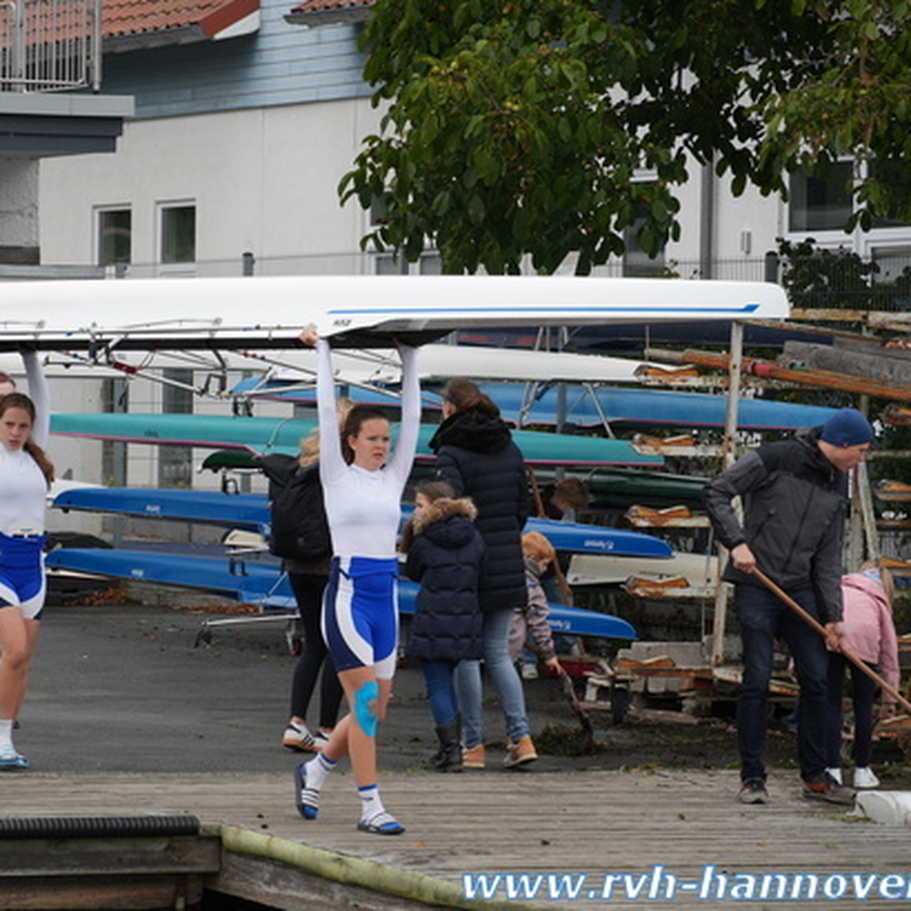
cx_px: 324
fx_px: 6193
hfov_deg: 8.4
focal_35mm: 208
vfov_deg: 8.4
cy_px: 454
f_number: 5.6
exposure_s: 1/200
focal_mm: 108
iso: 100
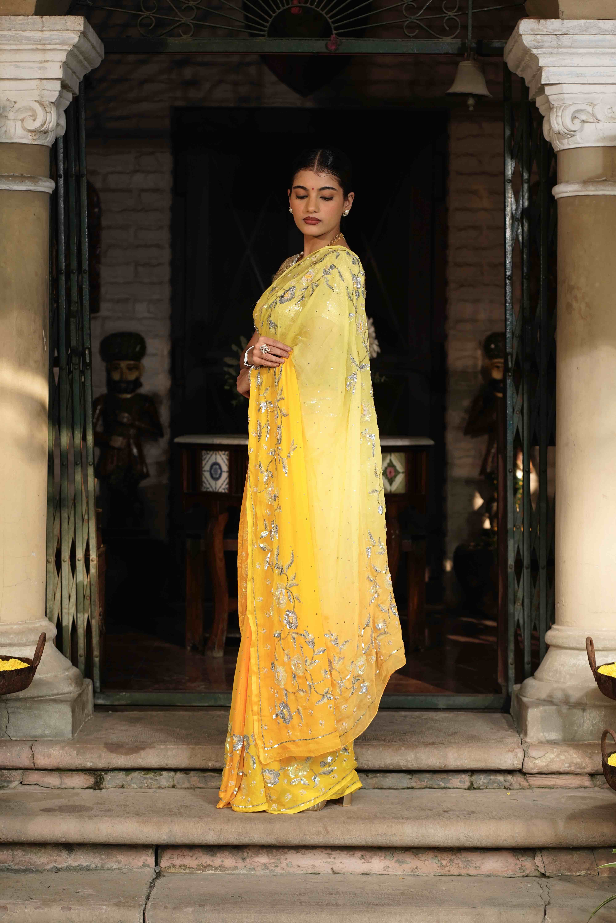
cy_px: 462
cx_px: 308
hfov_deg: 16.1
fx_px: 2181
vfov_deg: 23.9
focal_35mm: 85
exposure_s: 1/640
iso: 640
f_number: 4.5
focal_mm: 85
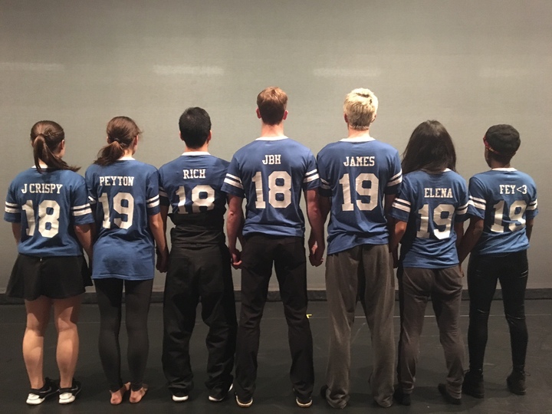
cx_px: 276
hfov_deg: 61.7
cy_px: 207
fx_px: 462
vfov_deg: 48.2
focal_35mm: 29
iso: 500
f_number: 2.2
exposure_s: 1/15
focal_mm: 4.15
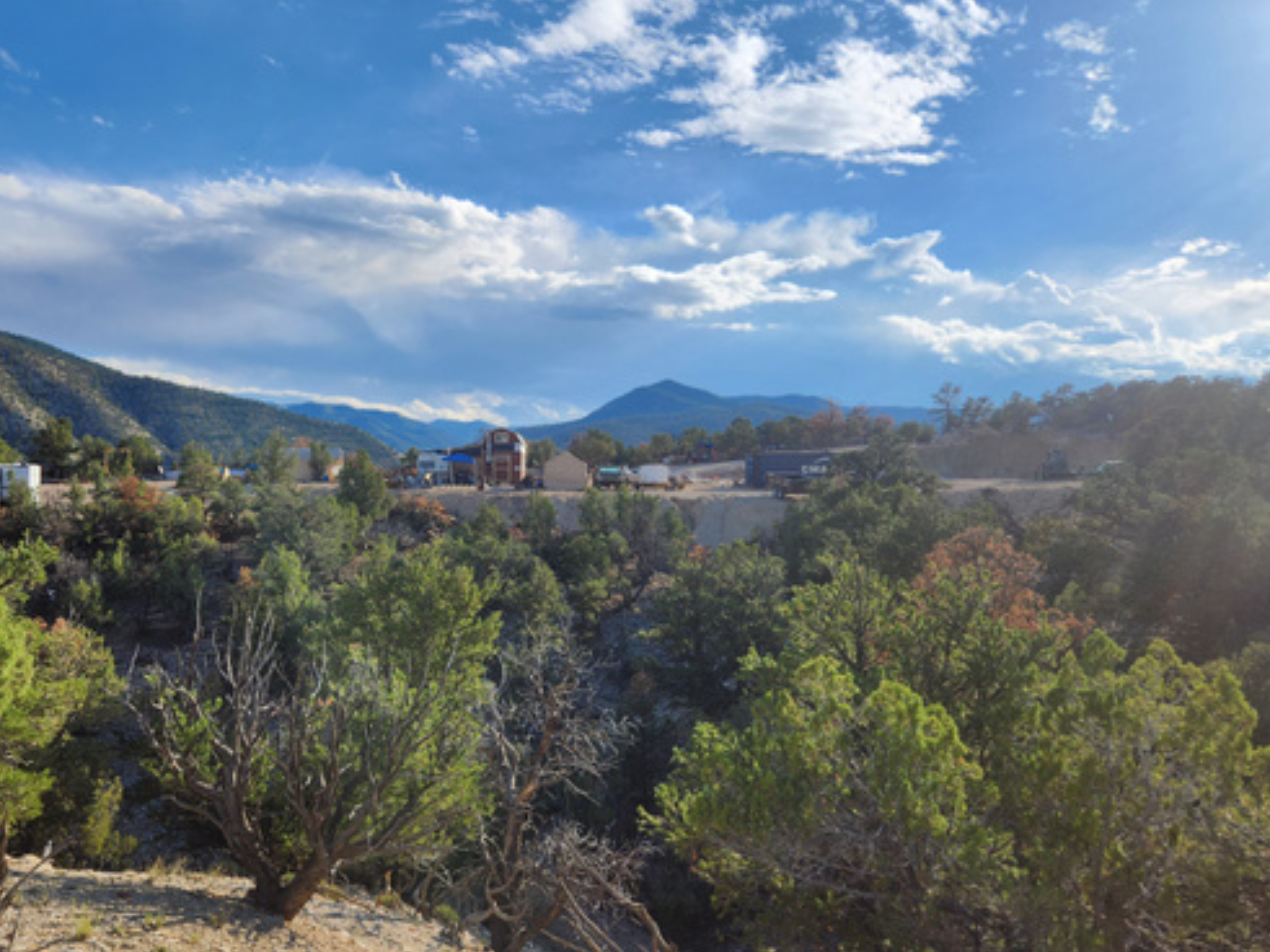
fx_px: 1100
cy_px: 494
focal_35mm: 30
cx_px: 499
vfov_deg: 46.8
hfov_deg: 59.4
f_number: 1.8
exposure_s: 1/2450
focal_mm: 5.4
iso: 20
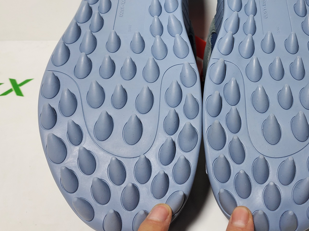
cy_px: 65
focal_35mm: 41
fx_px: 366
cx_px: 210
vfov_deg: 34.6
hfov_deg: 45.0
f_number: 1.5
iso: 50
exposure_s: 1/421
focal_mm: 4.3
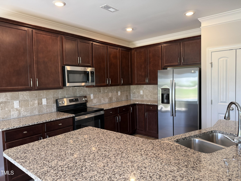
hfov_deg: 71.6
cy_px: 90
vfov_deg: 56.8
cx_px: 120
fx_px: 167
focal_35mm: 24
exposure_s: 1/120
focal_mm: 6.76
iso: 160
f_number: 1.78
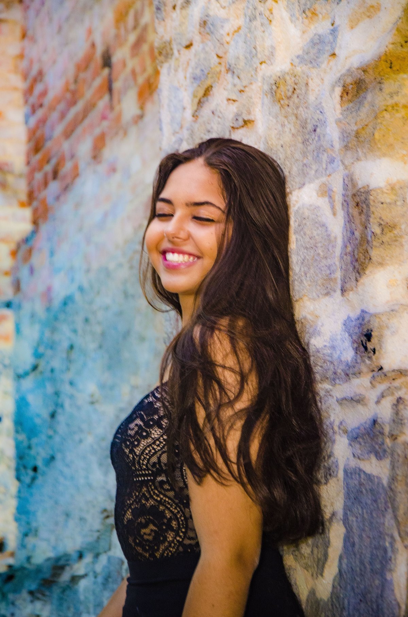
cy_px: 308
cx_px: 204
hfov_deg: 13.0
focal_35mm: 105
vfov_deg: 19.5
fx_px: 1793
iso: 800
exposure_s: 1/60
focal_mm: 70
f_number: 5.3
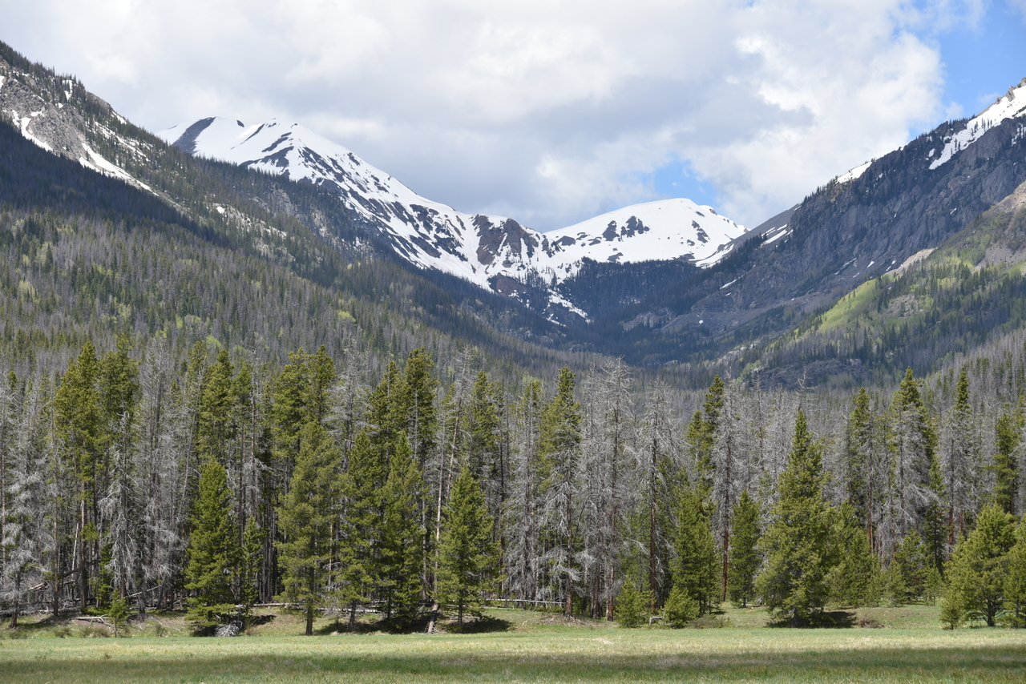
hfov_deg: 19.5
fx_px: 2993
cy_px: 342
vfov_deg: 13.0
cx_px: 513
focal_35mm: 105
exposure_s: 1/250
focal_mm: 105
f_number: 8
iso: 100
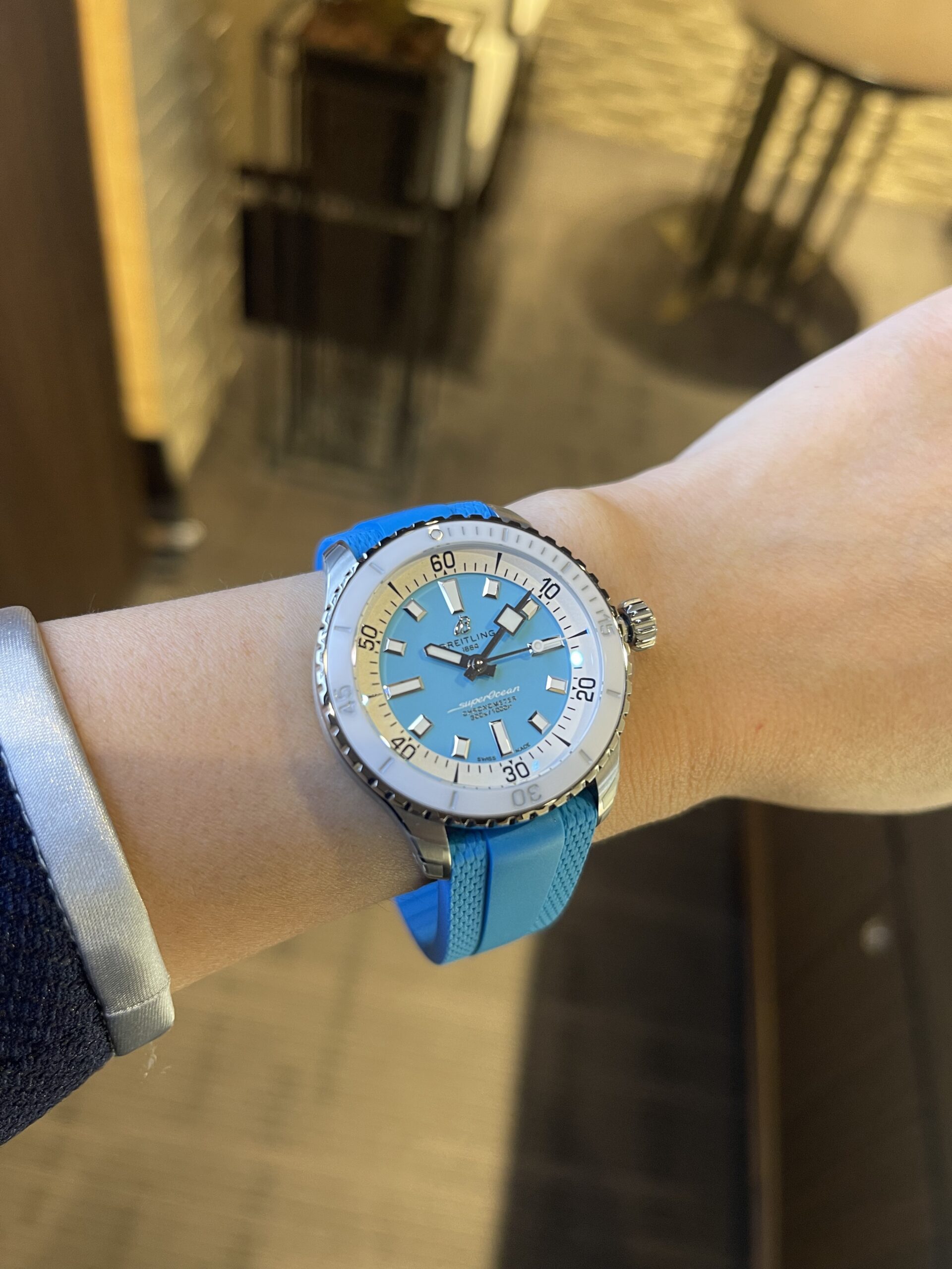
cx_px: 476
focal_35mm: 25
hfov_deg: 54.9
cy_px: 634
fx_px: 917
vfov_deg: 69.4
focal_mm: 5.1
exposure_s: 1/50
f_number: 1.6
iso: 100
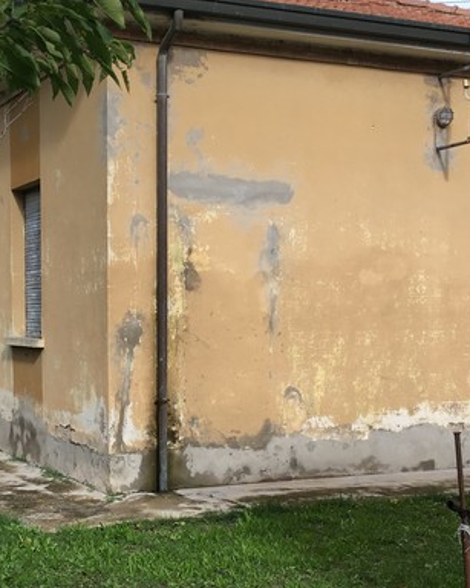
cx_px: 136
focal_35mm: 59
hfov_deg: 25.6
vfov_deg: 31.7
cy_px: 386
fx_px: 1026
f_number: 2.2
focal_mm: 4.15
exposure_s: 1/403
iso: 25
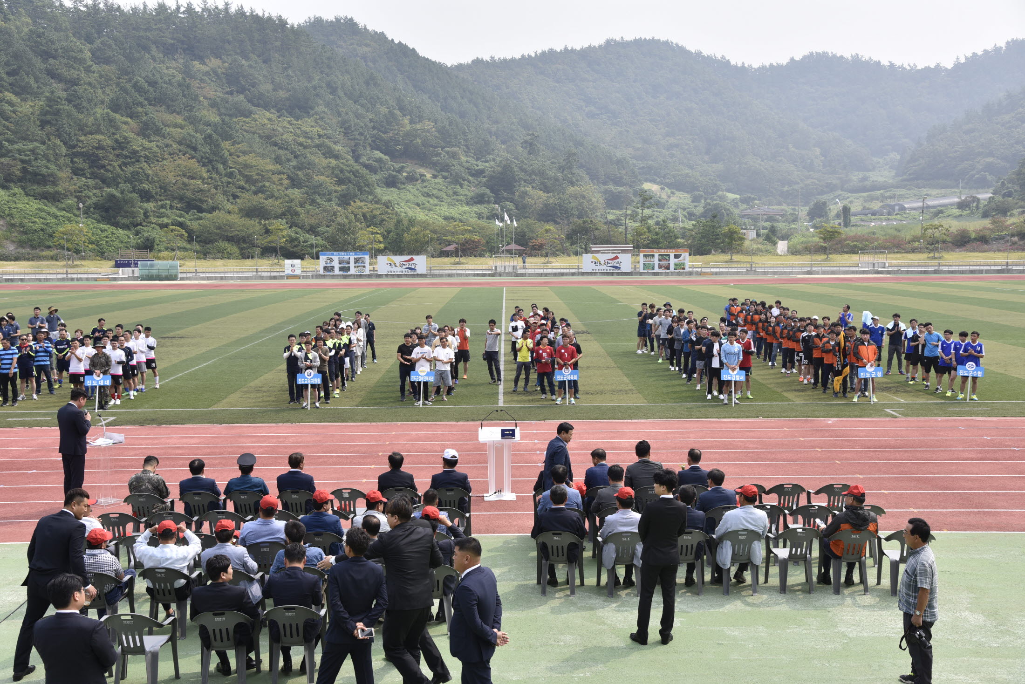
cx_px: 512
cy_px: 342
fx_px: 1082
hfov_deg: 50.7
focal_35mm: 38
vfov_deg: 35.1
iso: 100
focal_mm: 38
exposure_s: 1/200
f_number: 6.3
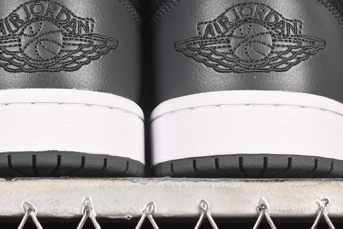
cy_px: -29
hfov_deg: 9.3
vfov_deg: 6.2
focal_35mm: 222
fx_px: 2115
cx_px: 148
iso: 160
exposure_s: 1/60
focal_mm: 50
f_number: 7.1
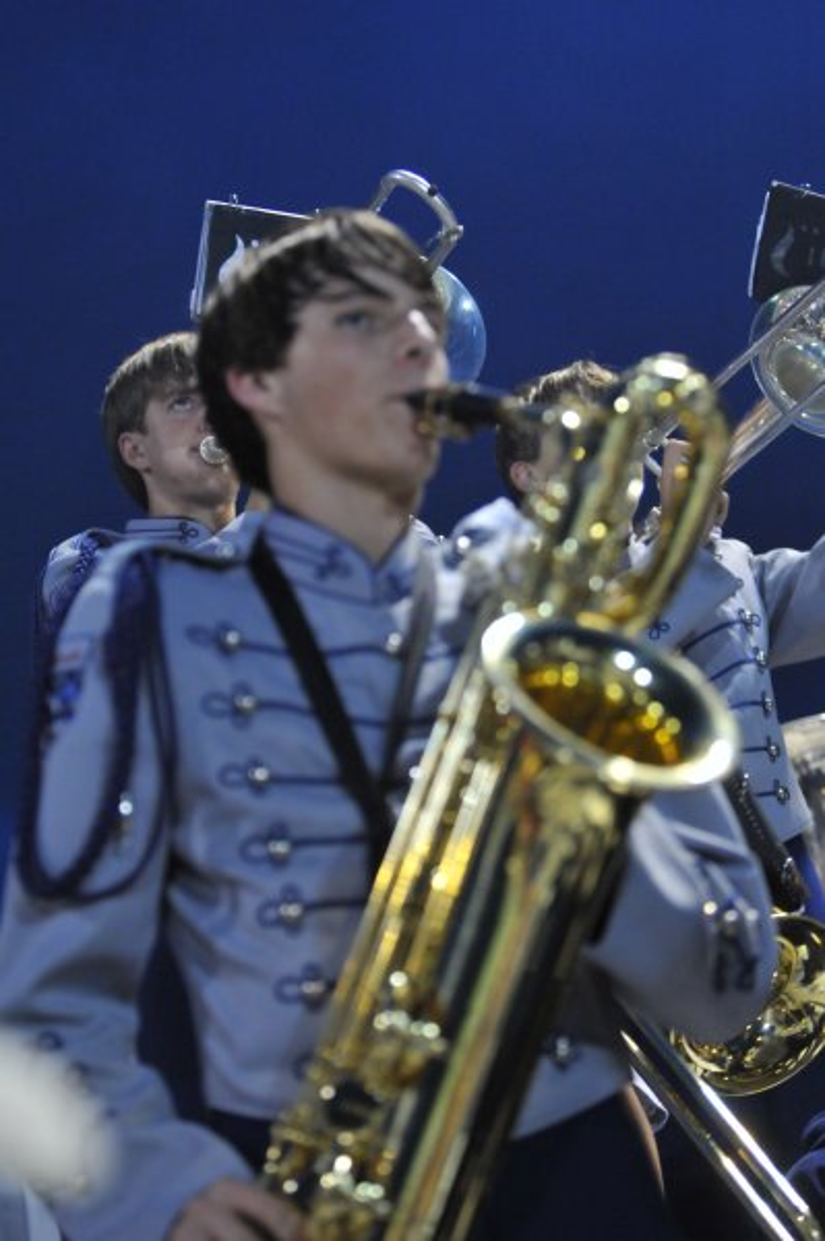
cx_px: 412
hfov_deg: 13.0
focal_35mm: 105
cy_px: 620
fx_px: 3615
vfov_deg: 19.5
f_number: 2.8
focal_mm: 70
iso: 1600
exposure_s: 1/100
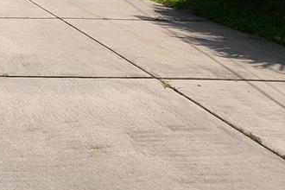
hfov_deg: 30.6
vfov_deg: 25.9
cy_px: -73
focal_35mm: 42
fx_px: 332
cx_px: -122
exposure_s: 1/1953
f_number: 2.2
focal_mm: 1.74
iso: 32
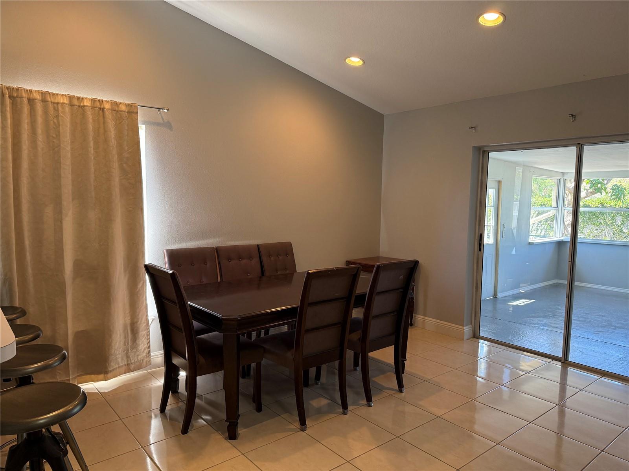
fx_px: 436
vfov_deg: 56.8
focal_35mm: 24
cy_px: 236
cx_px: 314
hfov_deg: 71.6
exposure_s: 1/144
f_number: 1.78
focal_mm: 6.76
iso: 200
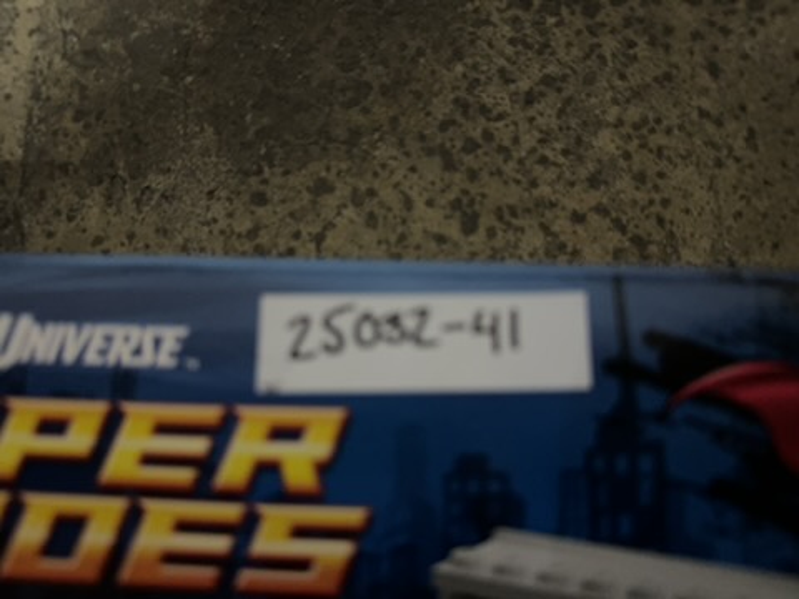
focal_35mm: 24
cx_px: 400
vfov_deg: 56.8
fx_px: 554
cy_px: 300
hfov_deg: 71.6
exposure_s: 1/24
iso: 1250
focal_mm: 6.76
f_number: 1.78
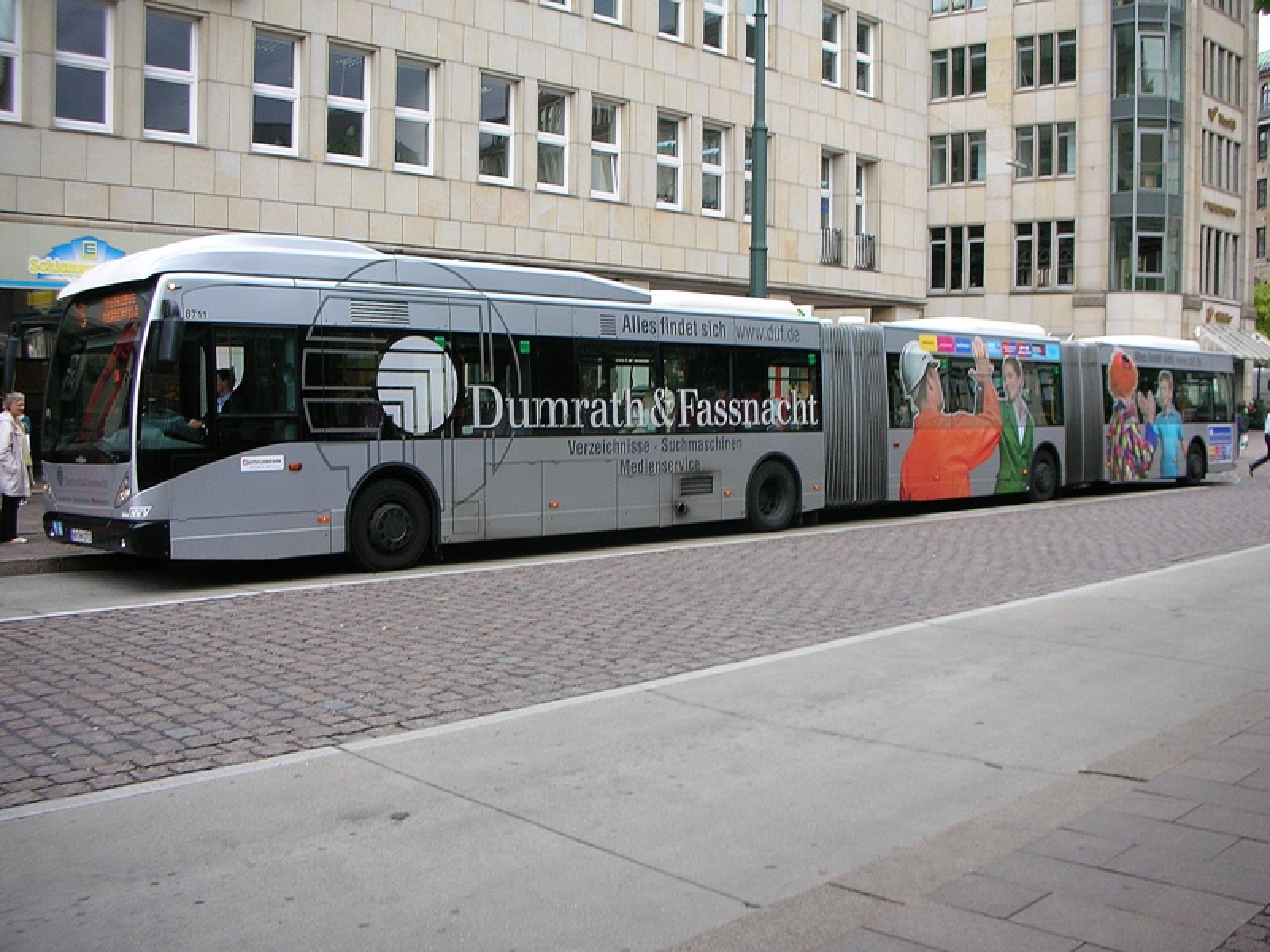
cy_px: 476
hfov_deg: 52.6
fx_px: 1284
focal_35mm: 35
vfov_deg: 40.7
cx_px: 635
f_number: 3
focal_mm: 5.8
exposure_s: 1/77.2
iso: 50
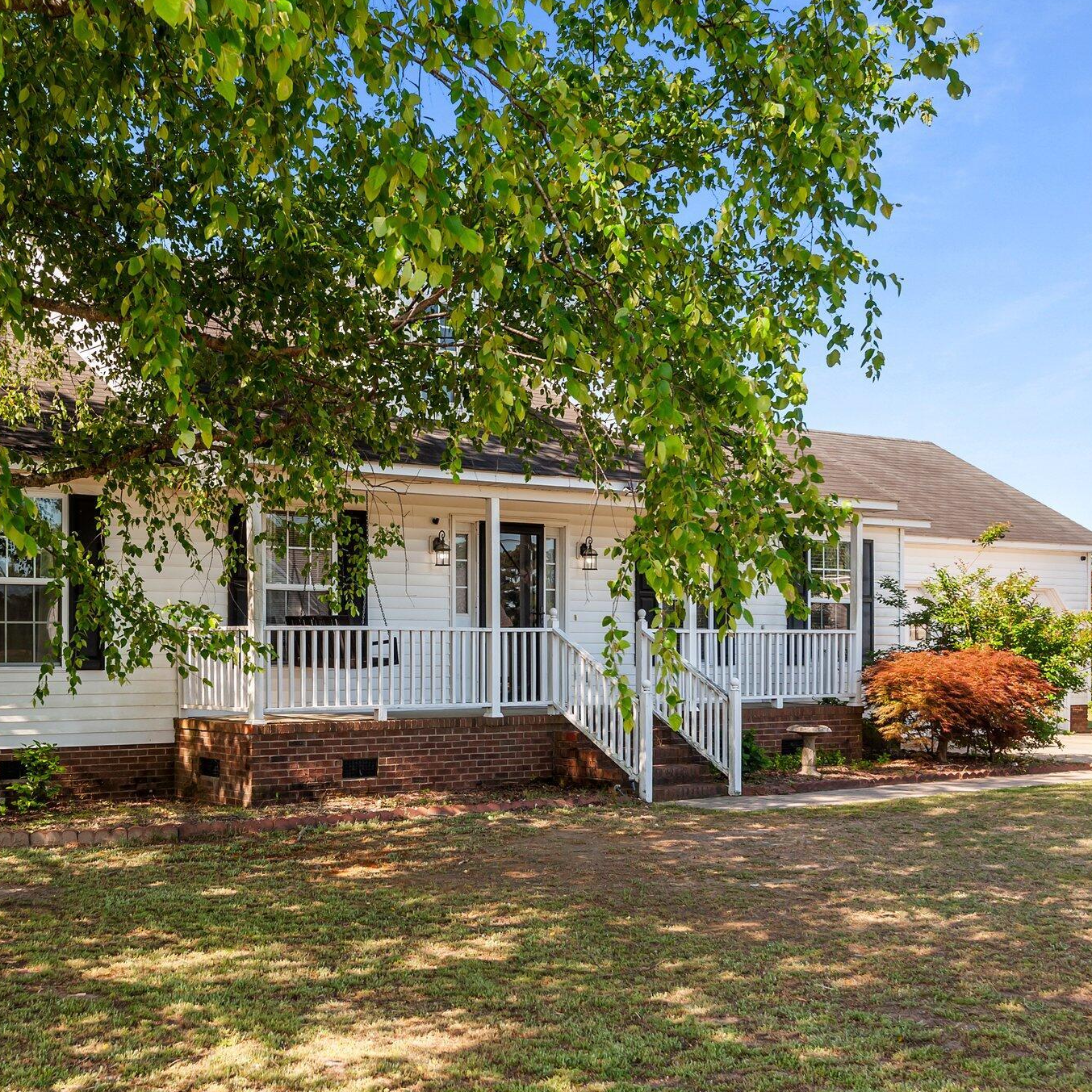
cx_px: 353
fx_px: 1606
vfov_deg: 37.6
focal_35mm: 45
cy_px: 544
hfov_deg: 37.1
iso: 400
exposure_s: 1/320
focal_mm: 35
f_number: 9
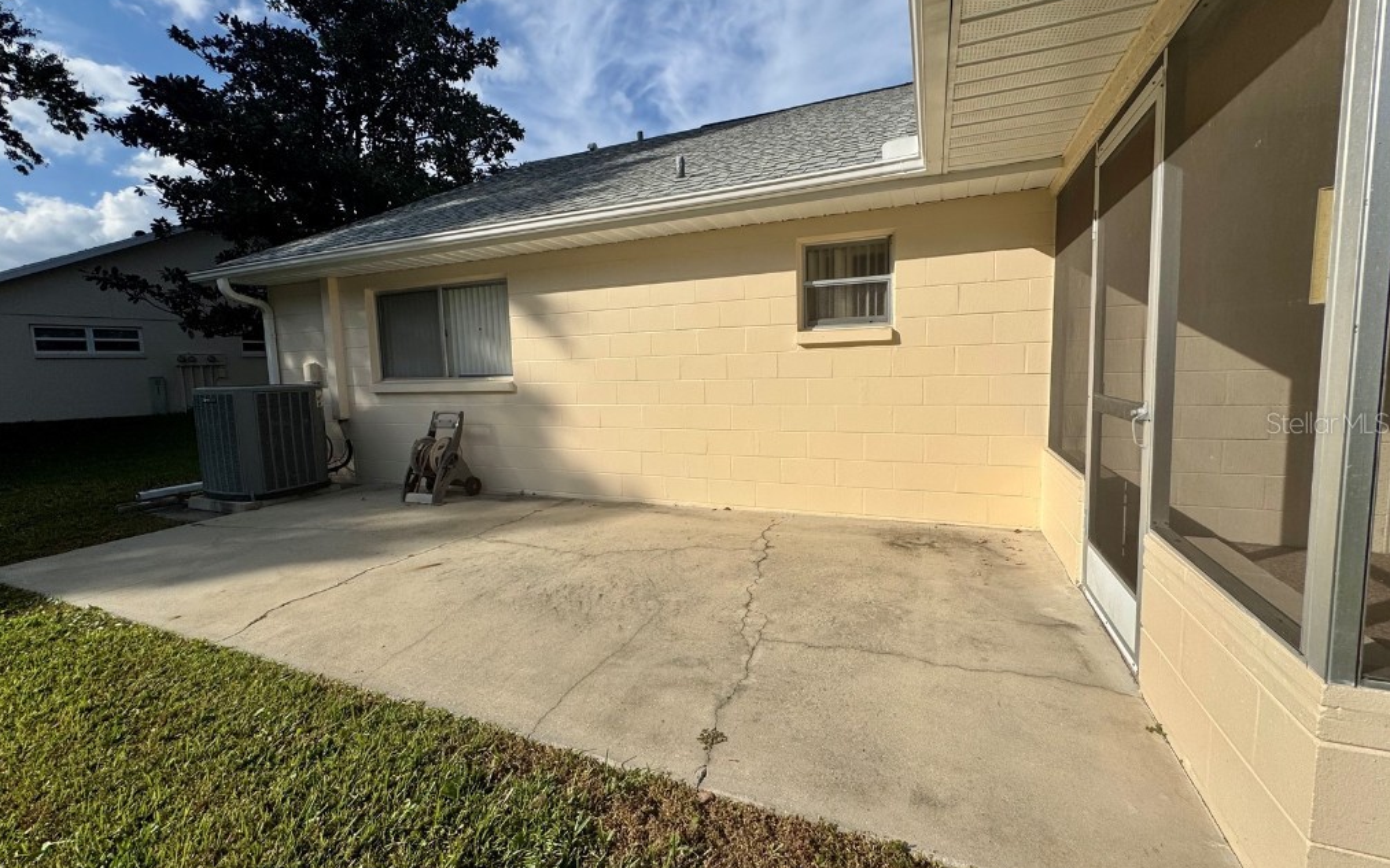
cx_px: 693
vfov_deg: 74.8
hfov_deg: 101.5
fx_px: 568
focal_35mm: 15
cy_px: 422
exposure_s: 1/4132
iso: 40
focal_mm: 2.22
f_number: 2.2
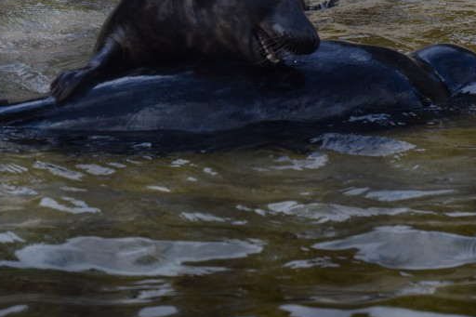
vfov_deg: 3.7
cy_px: 72
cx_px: 260
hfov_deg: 5.5
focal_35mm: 375
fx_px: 4956
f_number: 5.6
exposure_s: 1/500
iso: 250
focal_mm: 125
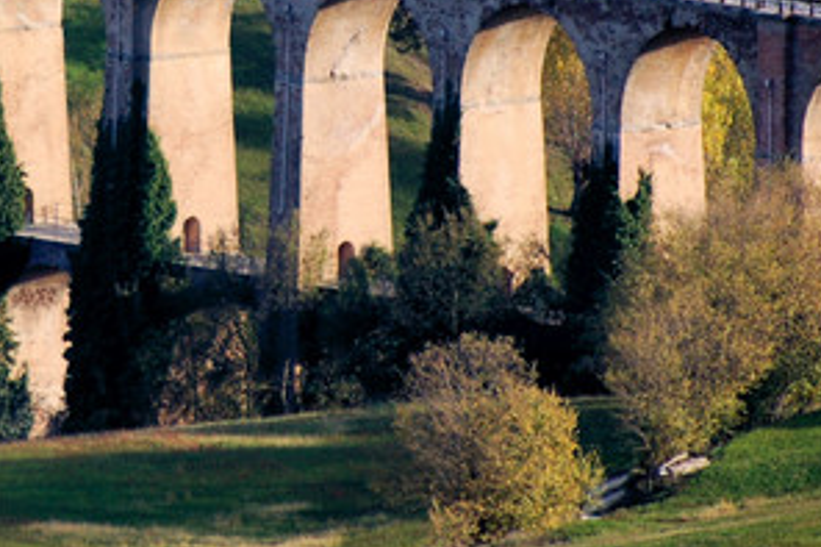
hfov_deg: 2.4
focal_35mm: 850
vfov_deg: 1.6
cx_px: 128
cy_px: 29
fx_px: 19373
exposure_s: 1/320
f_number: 5.6
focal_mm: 210
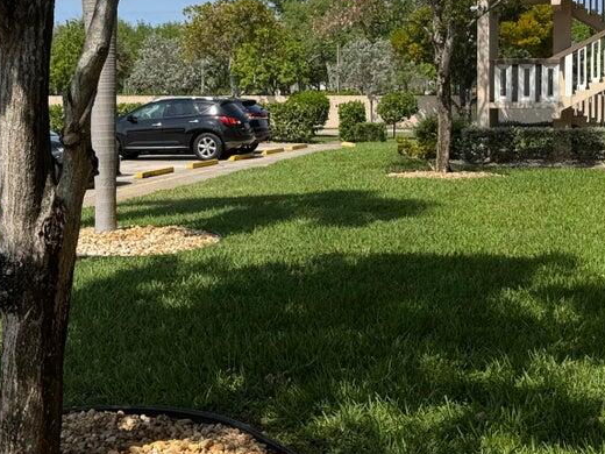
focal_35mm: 63
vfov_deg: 23.0
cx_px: 298
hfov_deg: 30.7
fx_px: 1101
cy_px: 104
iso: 80
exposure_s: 1/5814
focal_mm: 6.76
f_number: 1.78
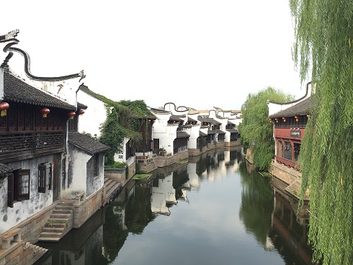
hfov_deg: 61.6
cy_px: 132
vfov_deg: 48.3
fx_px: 296
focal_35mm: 29
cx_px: 176
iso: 32
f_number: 2.2
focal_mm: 4.15
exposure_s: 1/341
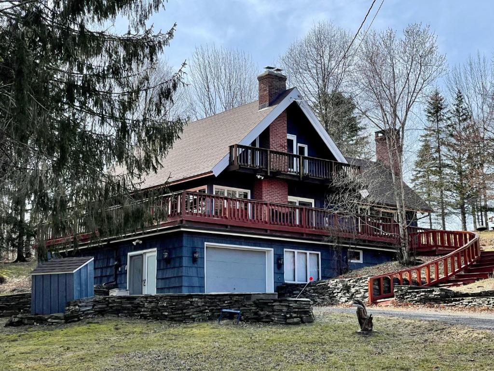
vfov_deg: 22.9
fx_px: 913
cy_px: 186
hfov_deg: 30.3
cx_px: 247
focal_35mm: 64
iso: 20
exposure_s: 1/889
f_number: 2.2
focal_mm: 7.5
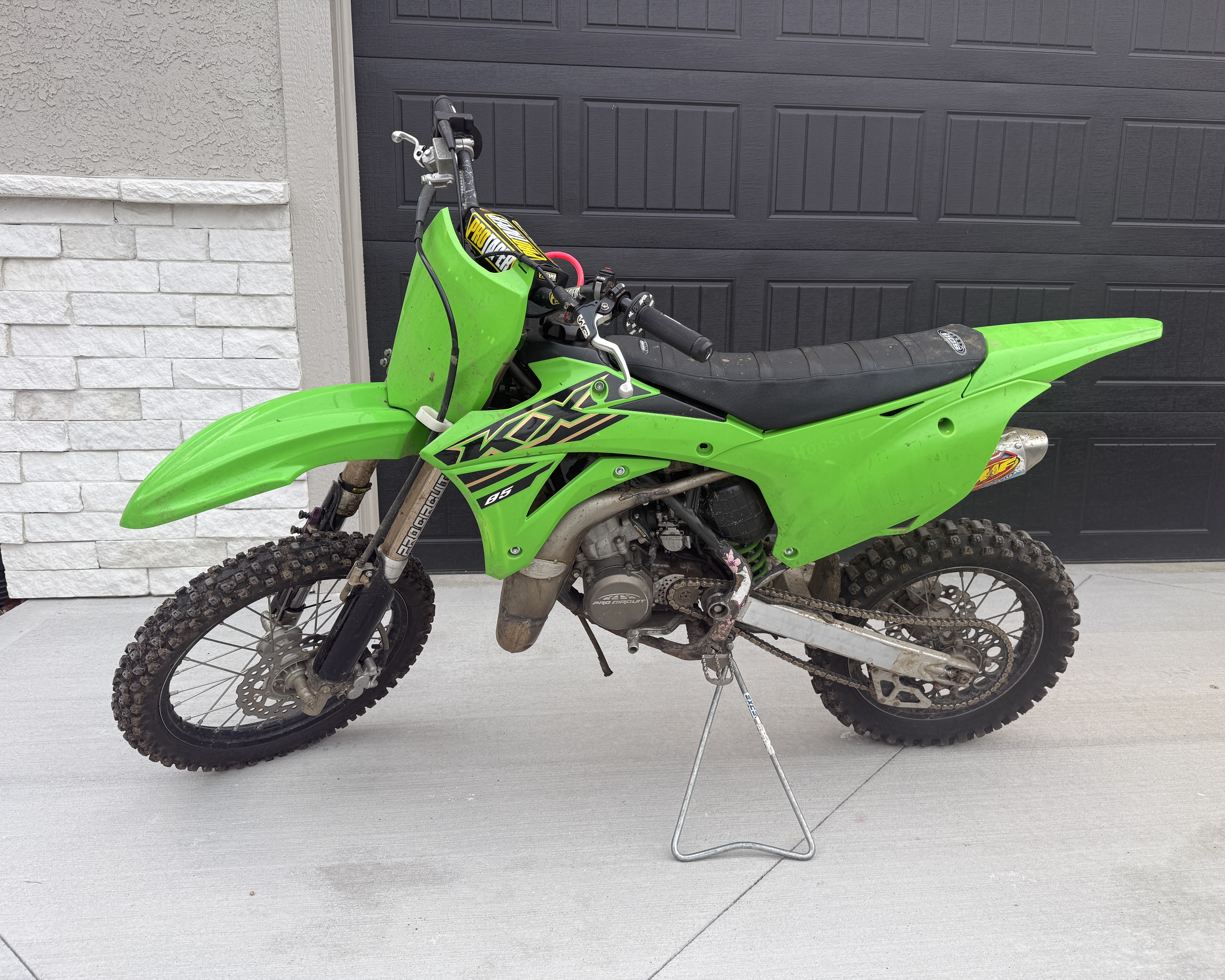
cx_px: 622
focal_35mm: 25
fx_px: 906
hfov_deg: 68.1
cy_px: 490
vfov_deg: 56.8
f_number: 1.78
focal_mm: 6.76
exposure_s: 1/158
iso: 64
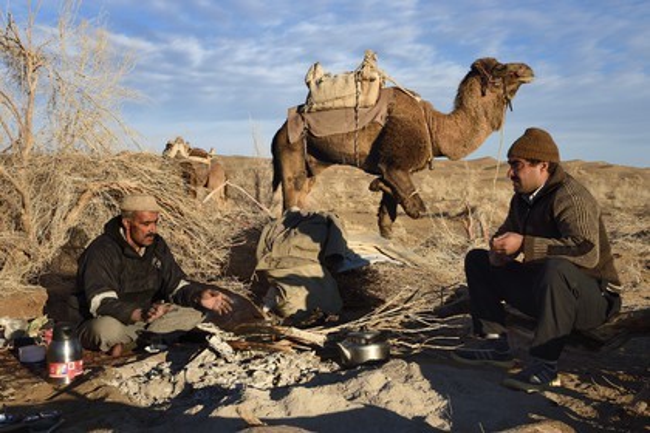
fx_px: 794
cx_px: 325
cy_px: 216
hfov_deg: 44.5
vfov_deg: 30.5
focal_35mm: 44
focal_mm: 44
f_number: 14
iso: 400
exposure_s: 1/250
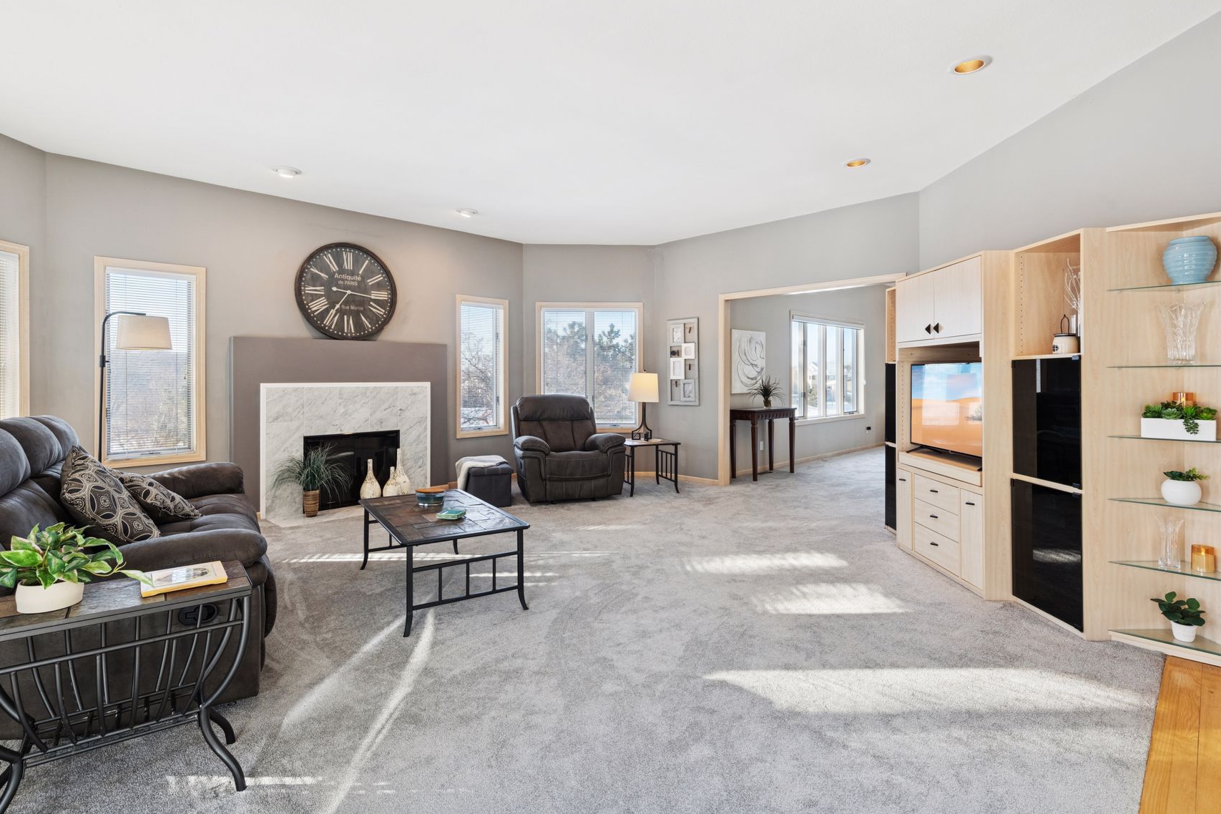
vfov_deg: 67.3
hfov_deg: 90.0
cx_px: 619
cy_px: 381
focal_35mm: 18
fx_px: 610
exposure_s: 1/15
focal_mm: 16
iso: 500
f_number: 9
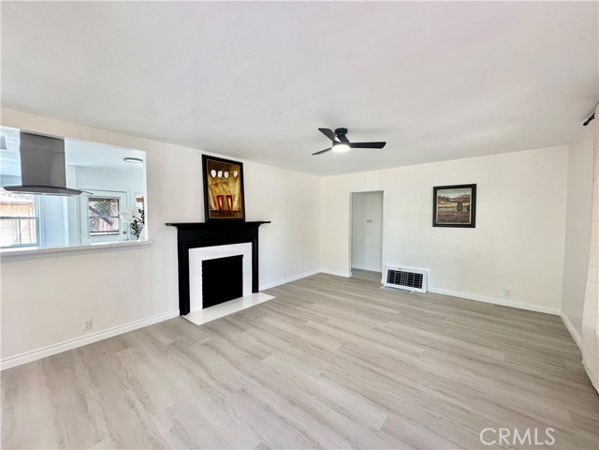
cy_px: 225
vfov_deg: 85.7
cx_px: 300
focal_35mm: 14
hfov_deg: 102.1
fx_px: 242
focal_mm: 2.22
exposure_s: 1/120
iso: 160
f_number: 2.2
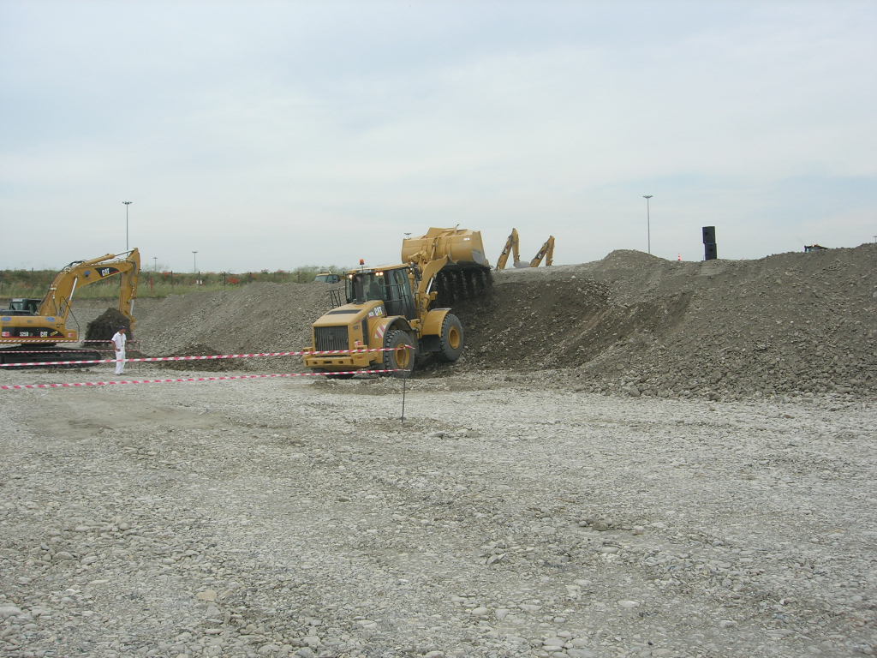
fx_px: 963
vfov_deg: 37.7
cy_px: 329
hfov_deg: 49.0
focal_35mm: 38
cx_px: 438
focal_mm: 7.8
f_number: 4.8
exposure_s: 1/494
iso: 64
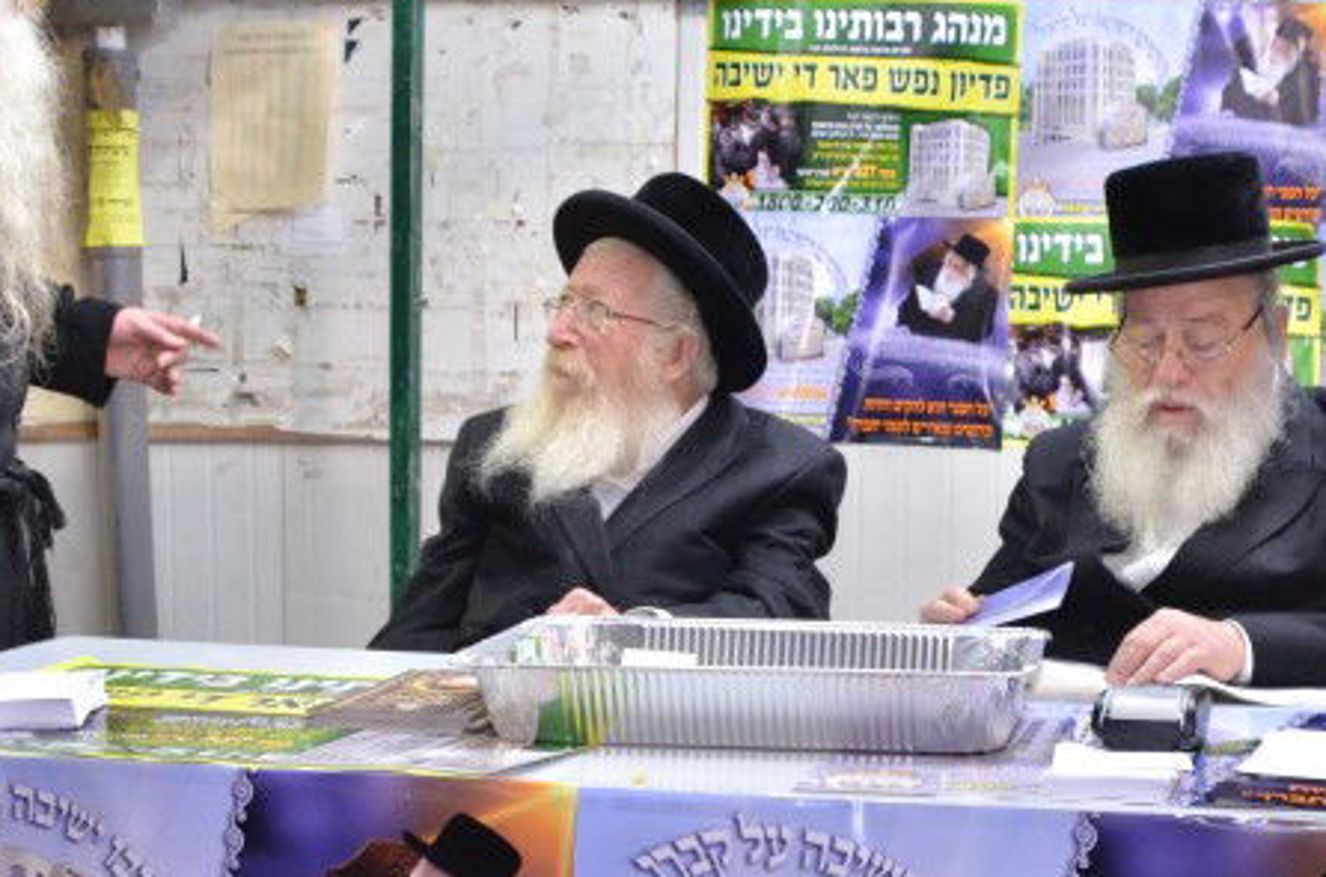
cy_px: 702
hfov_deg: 32.0
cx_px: 960
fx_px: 2278
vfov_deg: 21.5
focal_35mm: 62
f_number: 3.5
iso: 1600
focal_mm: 18
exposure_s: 1/100
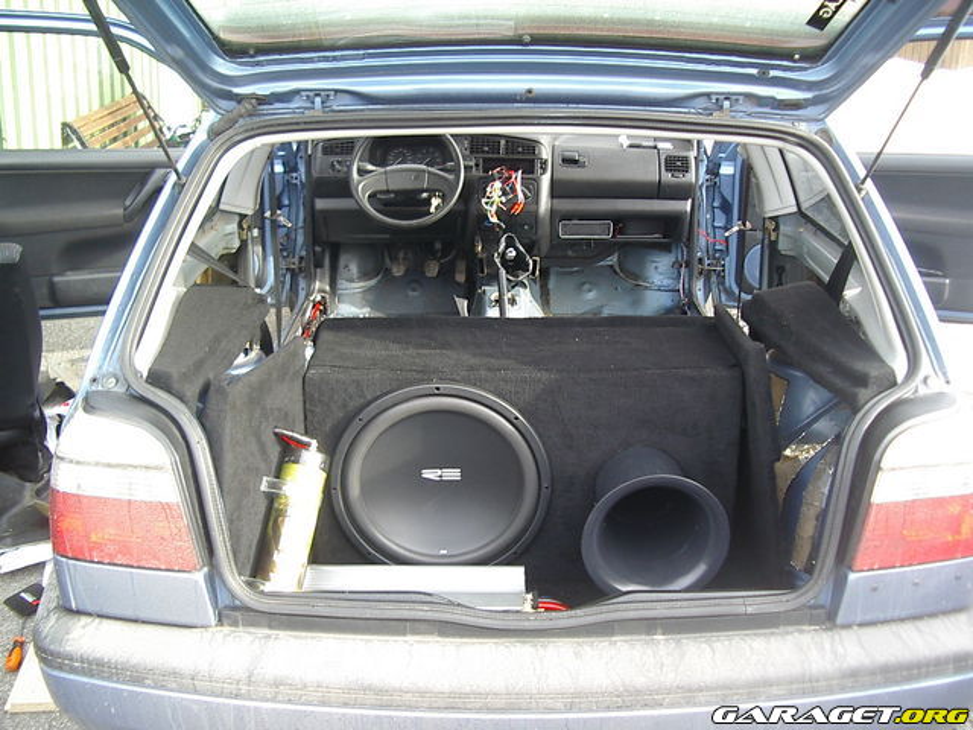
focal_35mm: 38
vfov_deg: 37.7
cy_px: 365
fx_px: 1068
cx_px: 486
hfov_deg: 49.0
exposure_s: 1/80
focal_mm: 5.8
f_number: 2.6
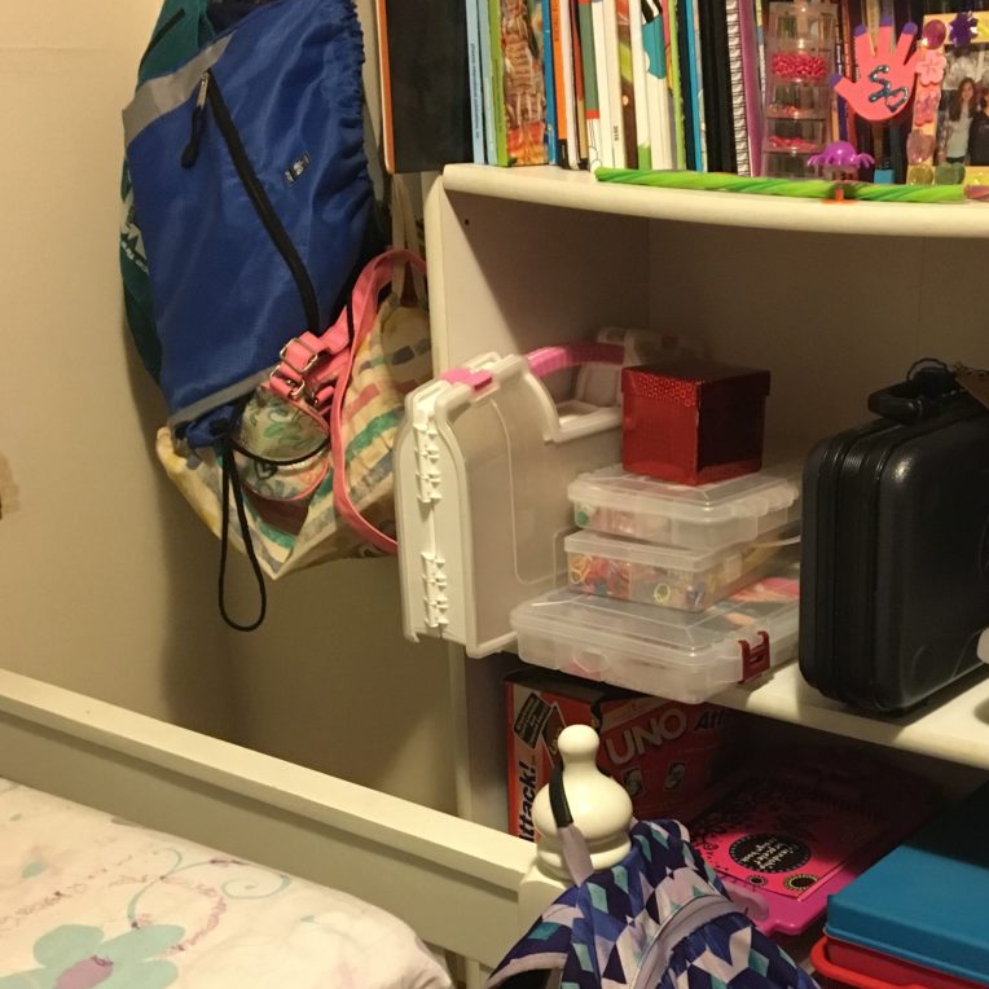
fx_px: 1649
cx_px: 614
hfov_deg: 33.2
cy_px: 708
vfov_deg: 32.9
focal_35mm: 51
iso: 200
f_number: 2.2
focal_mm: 4.15
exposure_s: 1/15
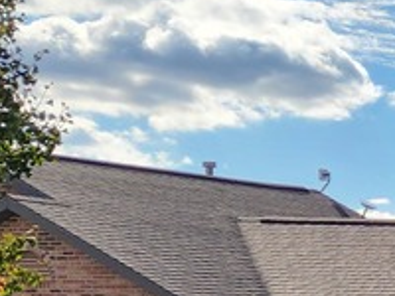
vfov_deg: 8.7
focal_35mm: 166
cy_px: 436
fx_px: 1894
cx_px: 1074
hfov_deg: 9.8
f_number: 1.8
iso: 20
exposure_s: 1/2790
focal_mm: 5.4
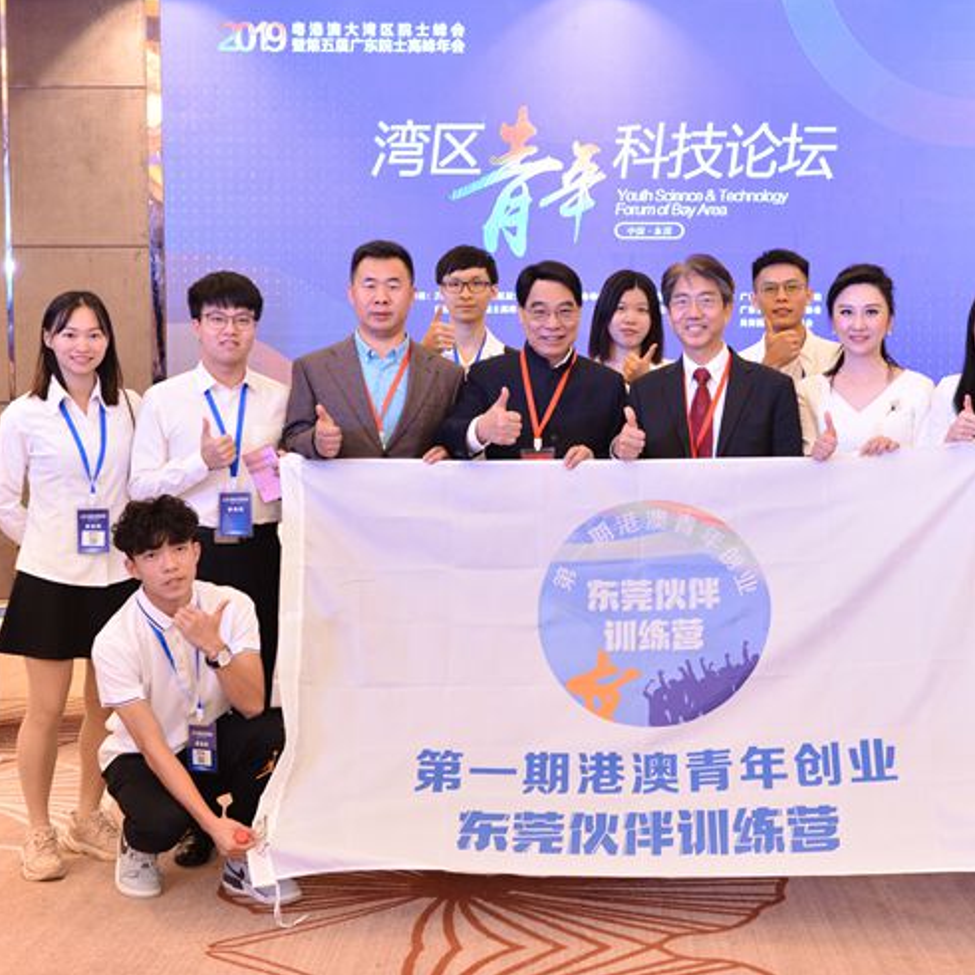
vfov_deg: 32.8
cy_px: 489
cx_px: 643
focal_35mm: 52
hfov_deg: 32.5
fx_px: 1657
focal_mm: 40
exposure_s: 1/80
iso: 1250
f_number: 4.5
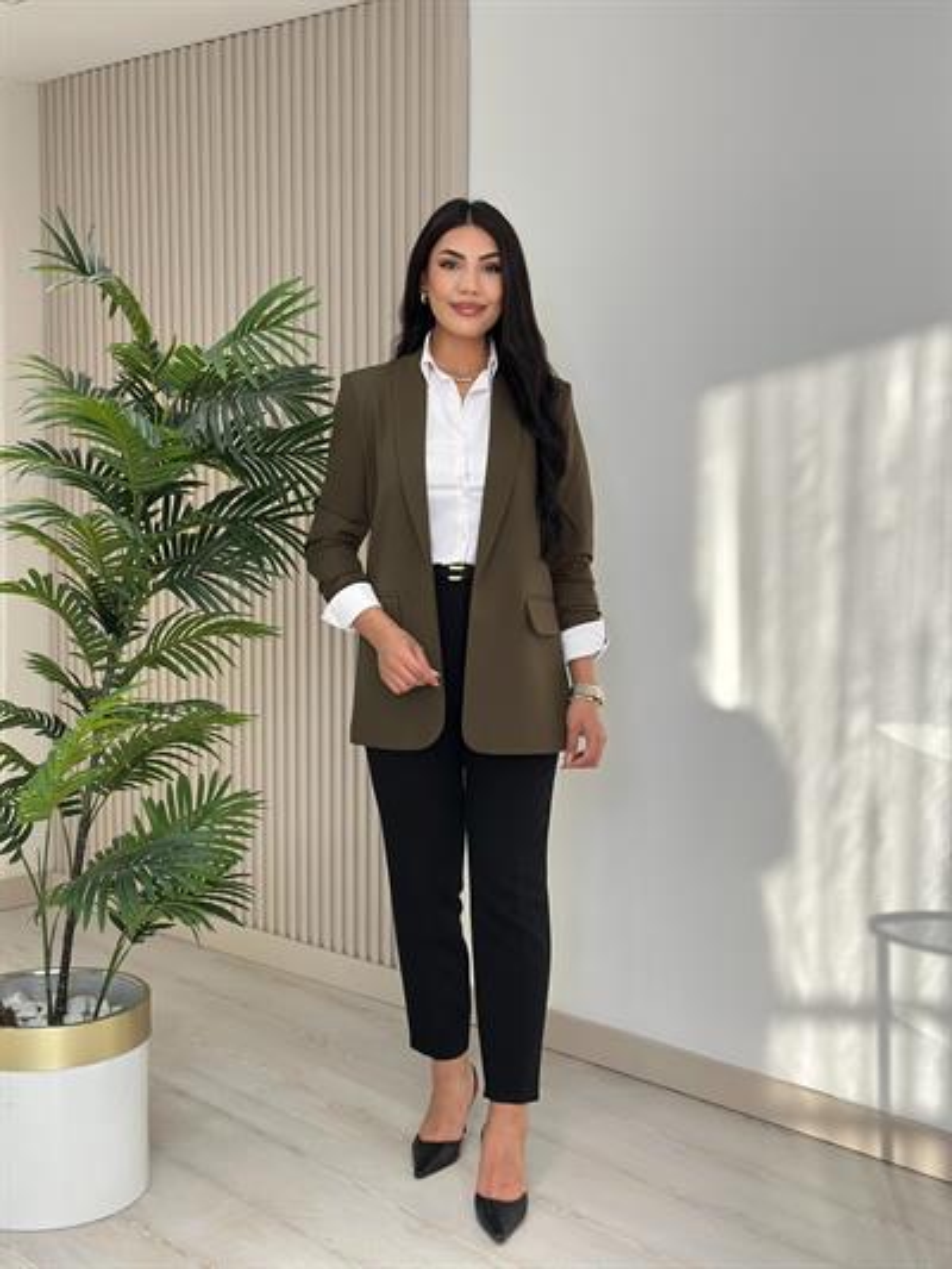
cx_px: 476
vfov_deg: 39.6
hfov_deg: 30.3
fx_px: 1759
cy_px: 634
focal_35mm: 48
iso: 80
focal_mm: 6.86
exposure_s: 1/342
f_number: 1.78
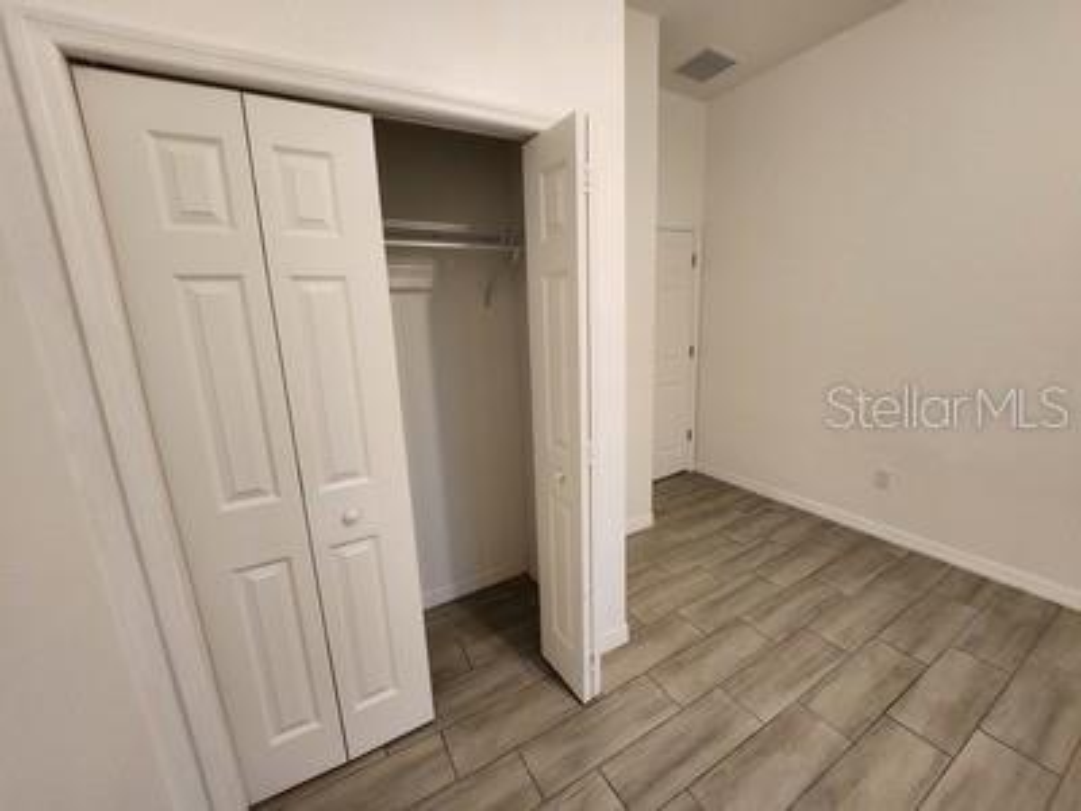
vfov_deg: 89.9
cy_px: 406
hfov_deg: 106.2
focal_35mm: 13
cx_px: 540
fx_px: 406
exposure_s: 1/60
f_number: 2.2
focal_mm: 1.7
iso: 320
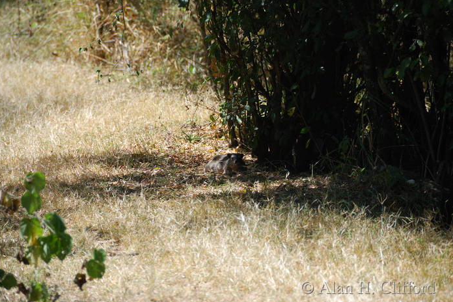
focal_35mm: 302
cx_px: 226
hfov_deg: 6.8
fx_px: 3800
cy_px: 151
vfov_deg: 4.6
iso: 100
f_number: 5.6
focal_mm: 200
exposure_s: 1/160
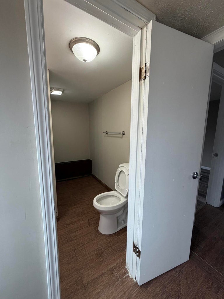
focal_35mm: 14
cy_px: 150
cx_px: 112
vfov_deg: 102.1
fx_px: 121
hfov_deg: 85.7
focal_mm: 2.22
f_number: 2.2
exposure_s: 1/120
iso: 160
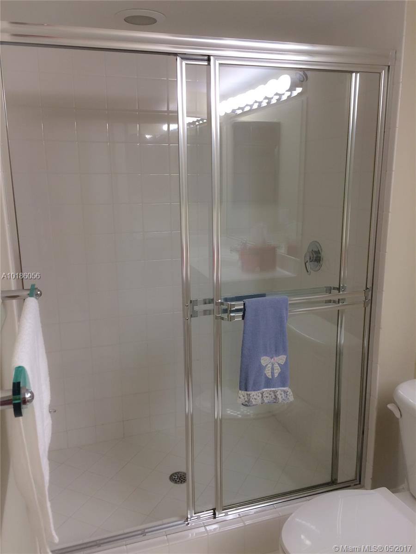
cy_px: 277
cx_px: 208
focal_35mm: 29
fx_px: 465
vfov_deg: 61.7
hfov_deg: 48.2
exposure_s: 1/40
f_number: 2.2
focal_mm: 4.15
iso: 40
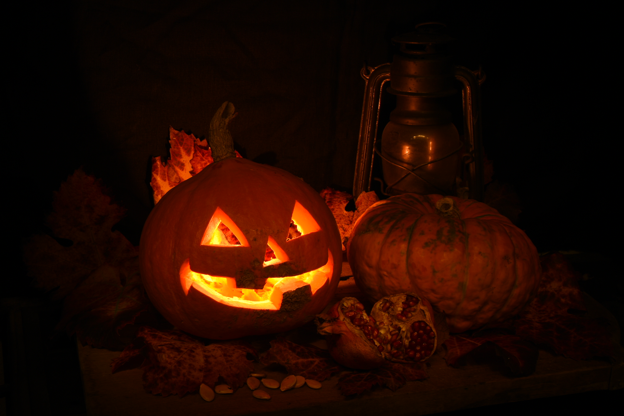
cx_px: 312
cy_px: 208
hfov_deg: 39.6
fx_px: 867
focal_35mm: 50
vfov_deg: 27.0
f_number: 22
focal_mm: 50
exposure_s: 30
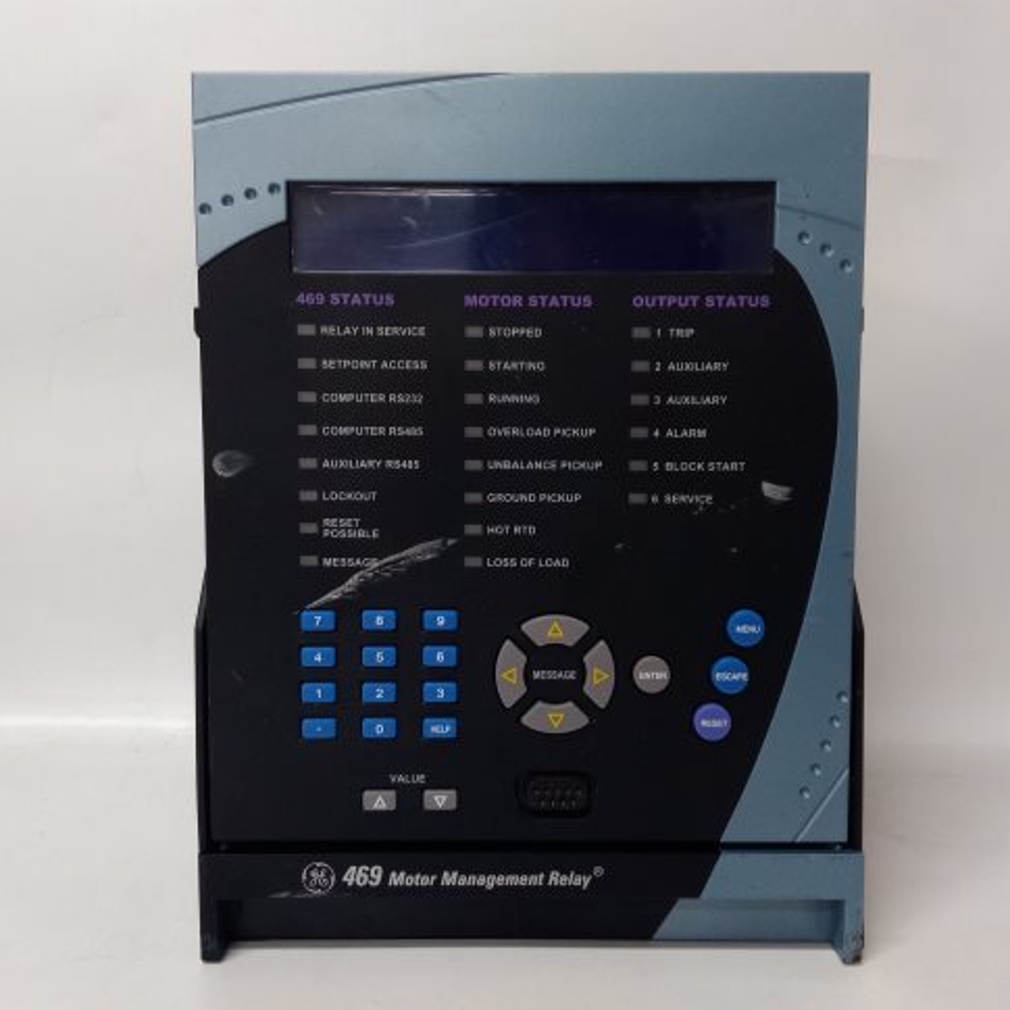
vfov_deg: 51.1
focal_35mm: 32
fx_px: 1056
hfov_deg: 51.1
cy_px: 505
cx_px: 508
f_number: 2
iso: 231
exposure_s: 1/33
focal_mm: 3.79
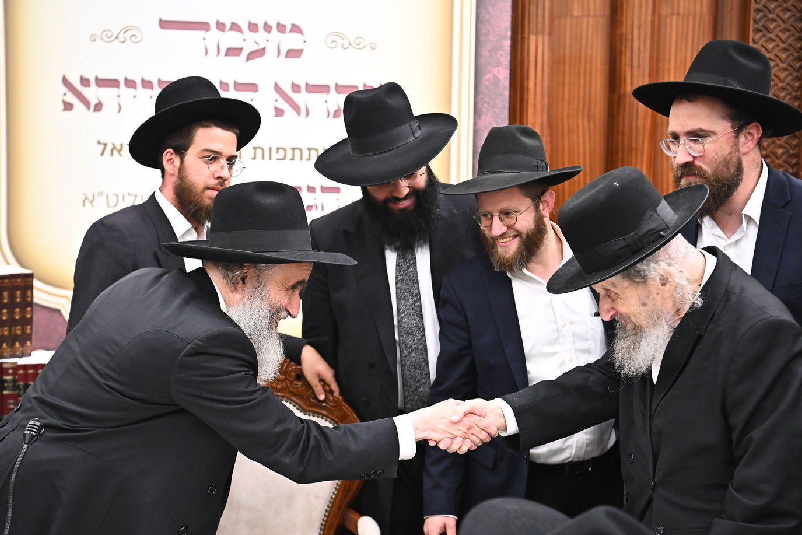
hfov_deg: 35.0
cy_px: 269
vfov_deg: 23.8
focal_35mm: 57
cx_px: 405
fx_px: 1270
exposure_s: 1/200
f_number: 4
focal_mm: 56
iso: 3200
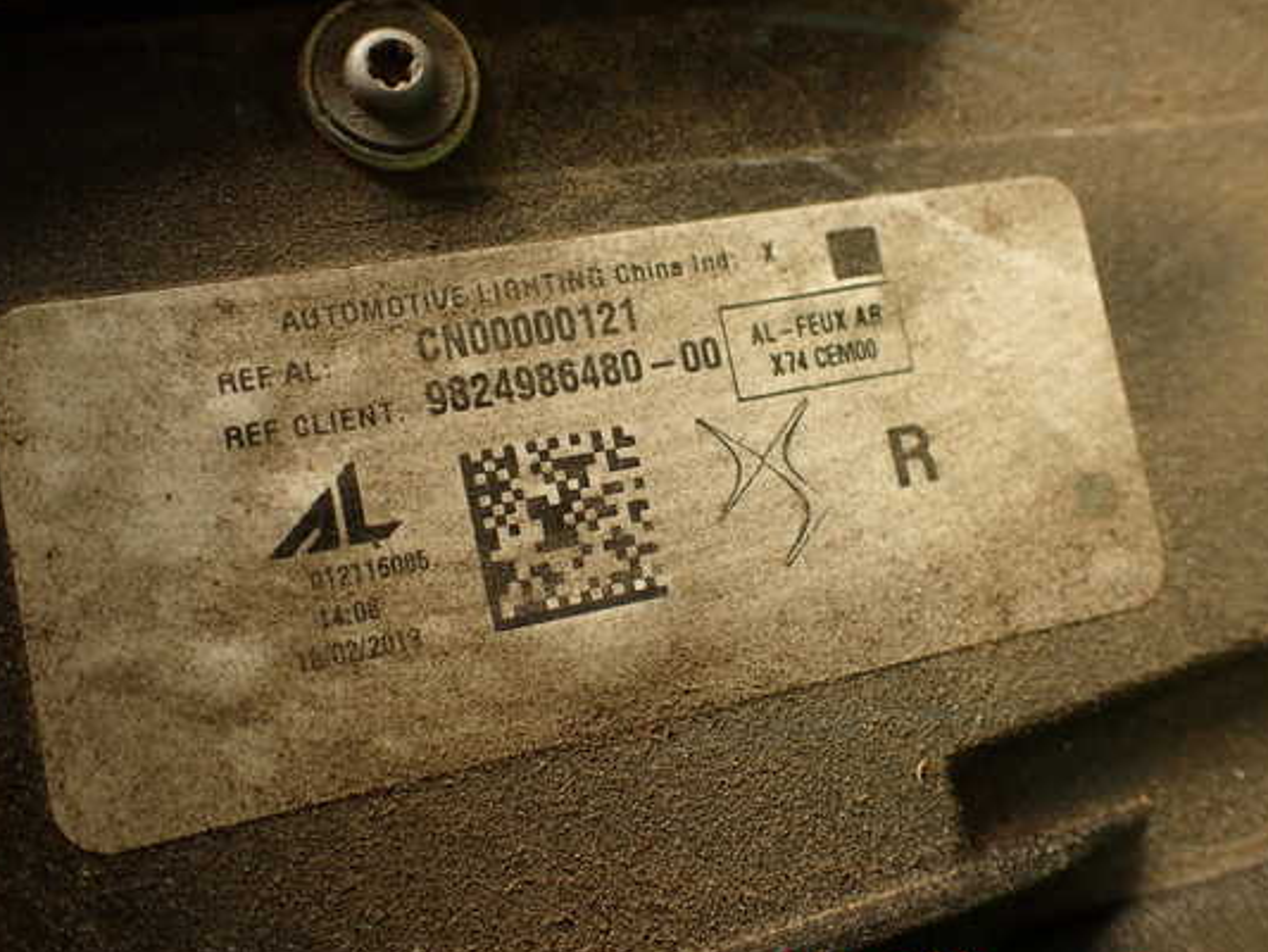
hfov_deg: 51.3
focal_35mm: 36
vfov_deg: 39.7
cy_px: 474
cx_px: 607
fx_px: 1319
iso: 125
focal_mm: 5.79
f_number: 2.4
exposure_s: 1/60
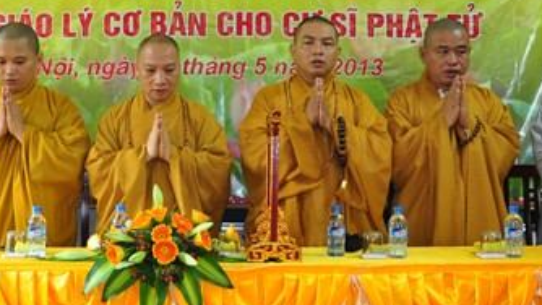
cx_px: 196
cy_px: 118
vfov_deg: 21.8
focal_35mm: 55
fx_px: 791
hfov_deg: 37.6
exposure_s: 1/40
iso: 1000
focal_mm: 18
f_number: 3.5
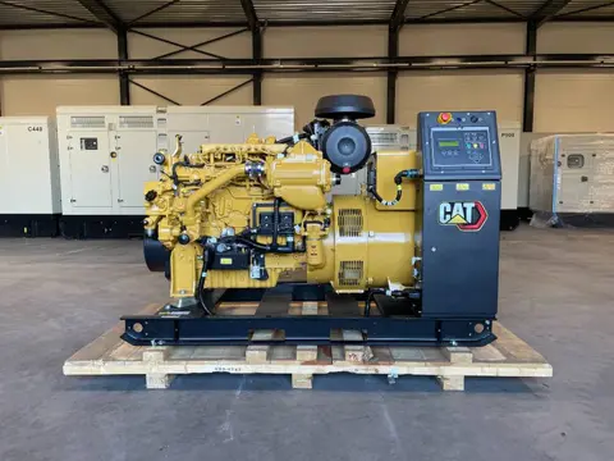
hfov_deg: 67.3
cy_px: 230
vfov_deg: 53.1
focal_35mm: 26
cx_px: 307
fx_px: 461
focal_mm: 4.2
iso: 80
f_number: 1.6
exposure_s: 1/50
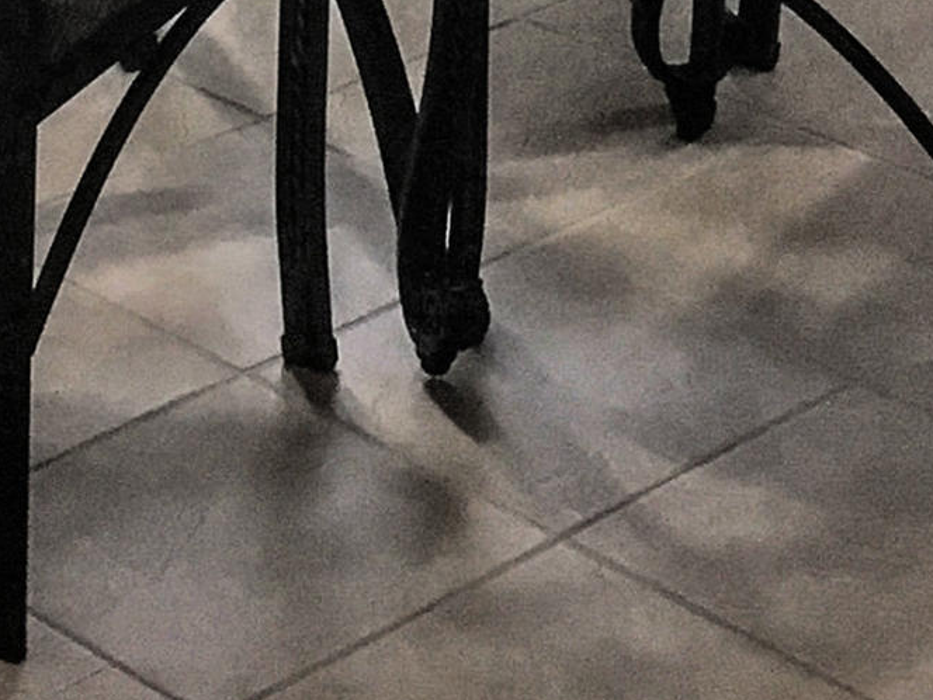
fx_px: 3531
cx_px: 305
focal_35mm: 131
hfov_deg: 15.0
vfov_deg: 10.1
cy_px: -862
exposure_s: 1/40
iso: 32
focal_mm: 4.15
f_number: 2.2
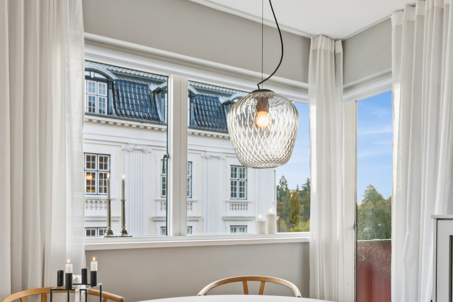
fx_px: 415
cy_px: 213
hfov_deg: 57.0
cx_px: 259
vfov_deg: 39.3
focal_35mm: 33
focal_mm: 21
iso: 400
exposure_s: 1/15
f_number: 13
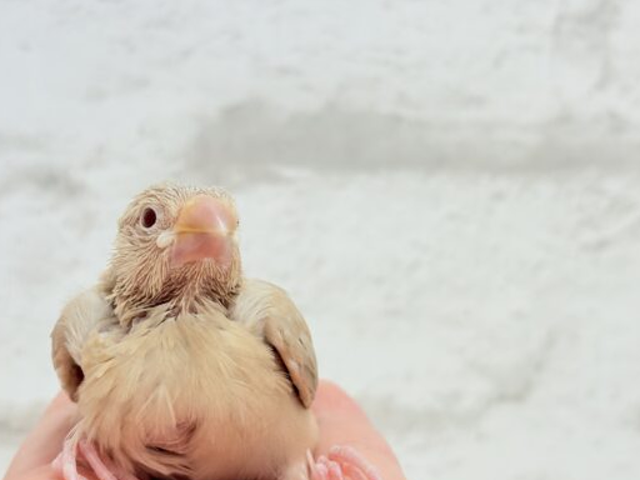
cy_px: 258
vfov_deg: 22.6
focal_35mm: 65
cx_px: 286
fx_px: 1202
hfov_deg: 29.8
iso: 80
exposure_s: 1/100
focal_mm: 5.96
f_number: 1.6
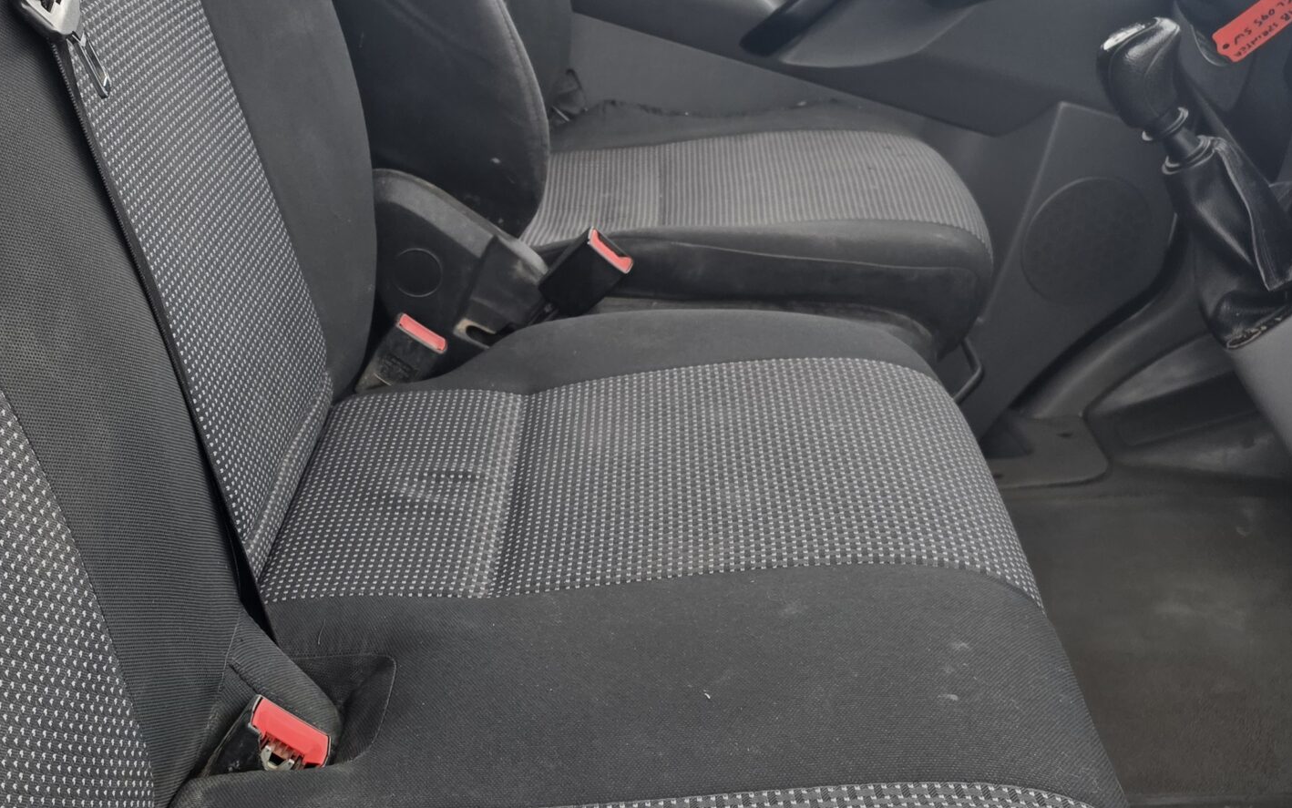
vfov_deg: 28.9
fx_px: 1550
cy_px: 233
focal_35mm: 44
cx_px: 473
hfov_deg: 44.8
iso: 160
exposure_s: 1/100
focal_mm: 6.25
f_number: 1.7
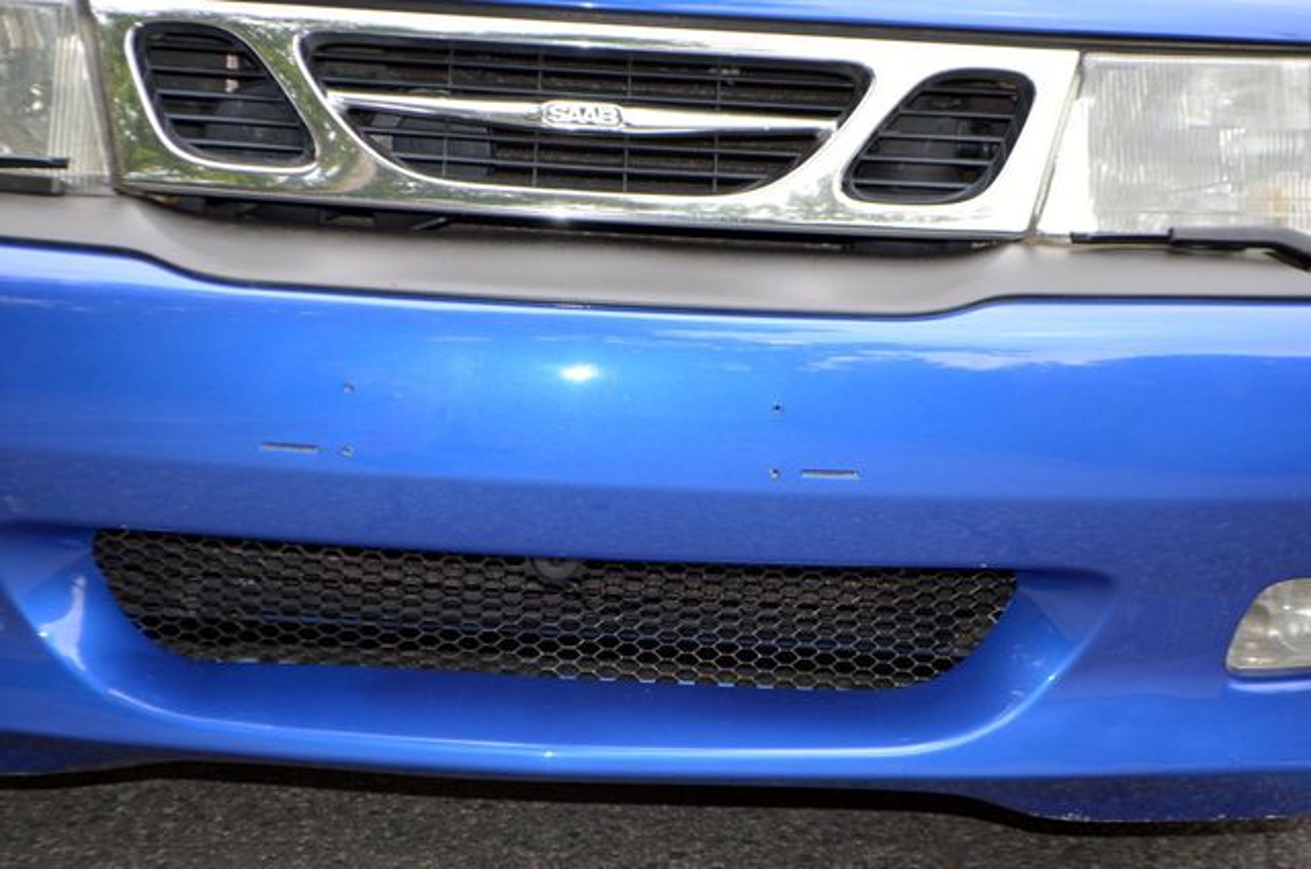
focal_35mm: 82
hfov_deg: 24.7
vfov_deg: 16.5
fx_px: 2998
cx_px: 656
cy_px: 434
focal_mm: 55
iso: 200
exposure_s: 1/160
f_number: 5.6
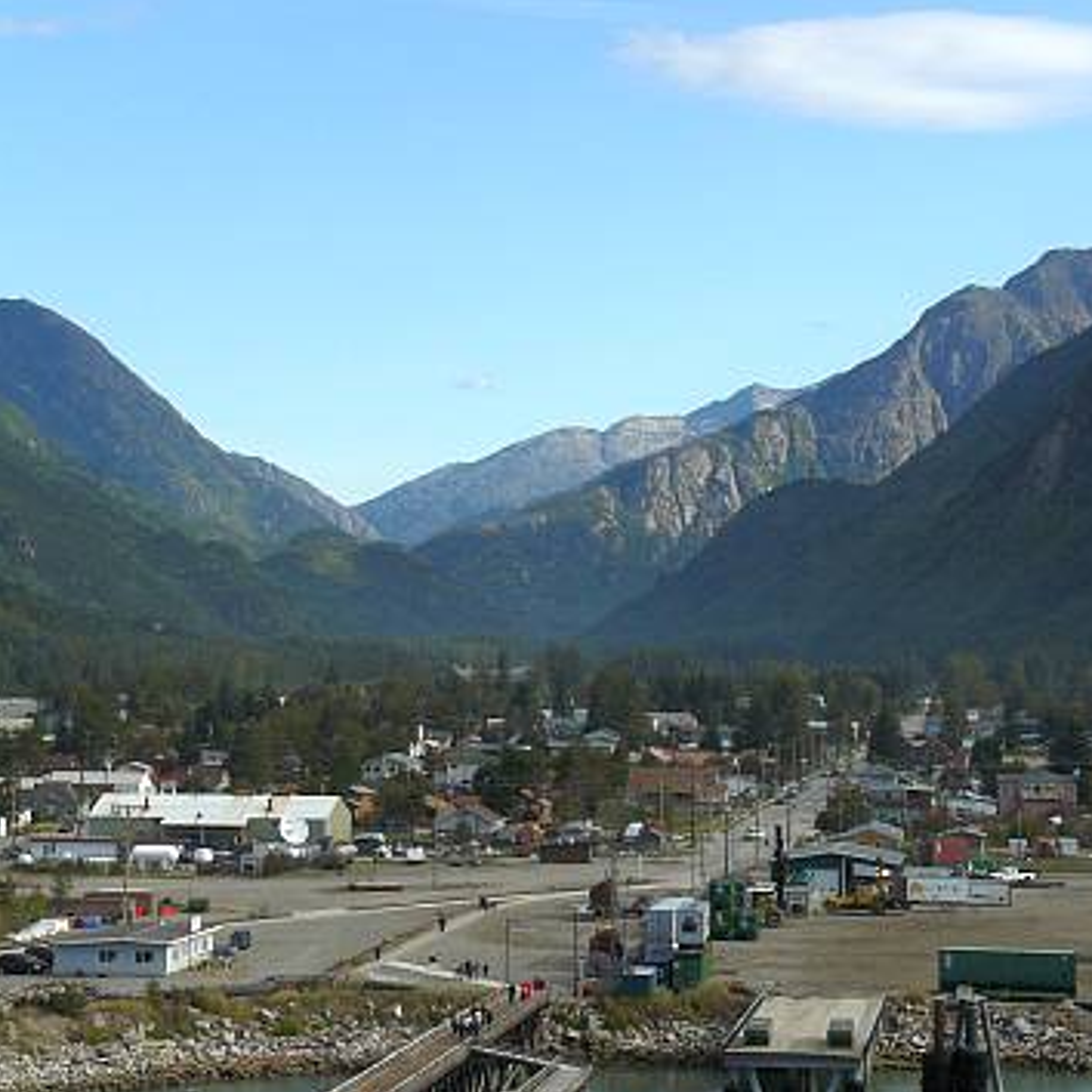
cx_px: 728
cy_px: 549
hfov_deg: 19.0
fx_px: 3248
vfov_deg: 19.1
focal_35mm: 91
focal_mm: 12.6
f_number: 8
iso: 100
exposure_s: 1/250
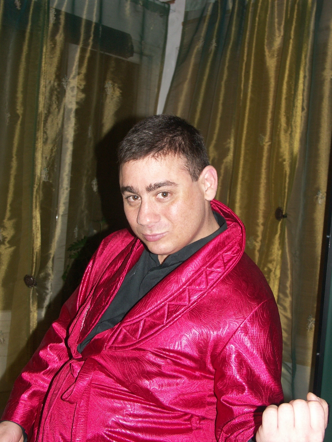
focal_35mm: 48
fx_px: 614
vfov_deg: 39.7
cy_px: 221
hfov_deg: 30.3
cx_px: 166
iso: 100
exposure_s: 1/160
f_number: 3.5
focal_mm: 12.32
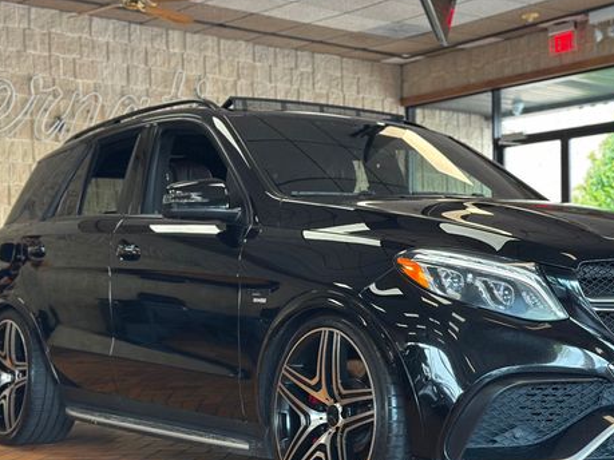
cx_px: 397
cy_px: 309
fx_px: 1188
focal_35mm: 67
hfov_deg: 28.8
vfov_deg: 21.8
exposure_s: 1/120
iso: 125
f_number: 1.78
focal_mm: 6.86
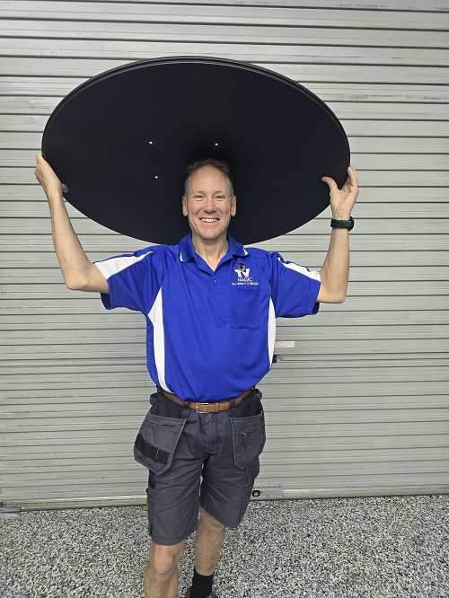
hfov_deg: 58.9
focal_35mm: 23
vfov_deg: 73.9
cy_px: 299
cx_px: 224
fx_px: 398
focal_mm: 6.3
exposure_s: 1/100
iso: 250
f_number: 1.7
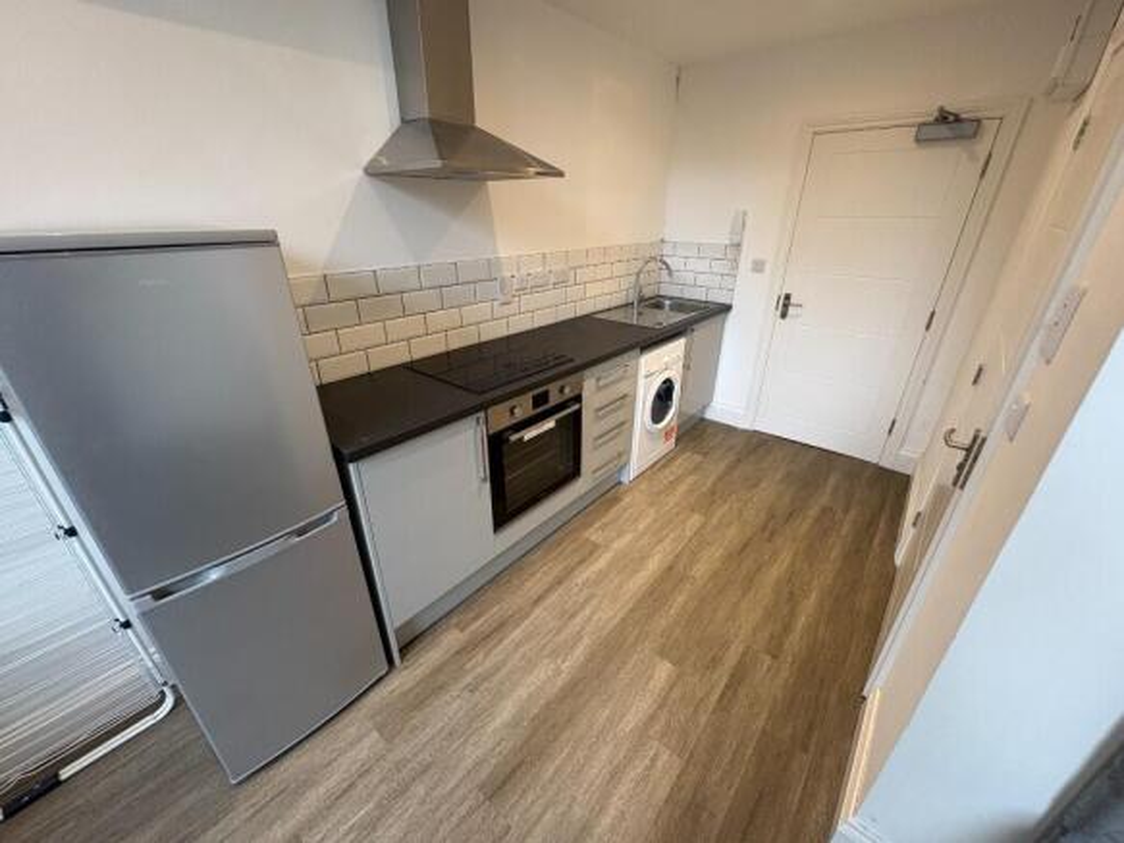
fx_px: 454
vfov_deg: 85.7
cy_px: 422
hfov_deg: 102.1
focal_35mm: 14
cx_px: 562
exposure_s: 1/50
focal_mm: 2.22
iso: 160
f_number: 2.2
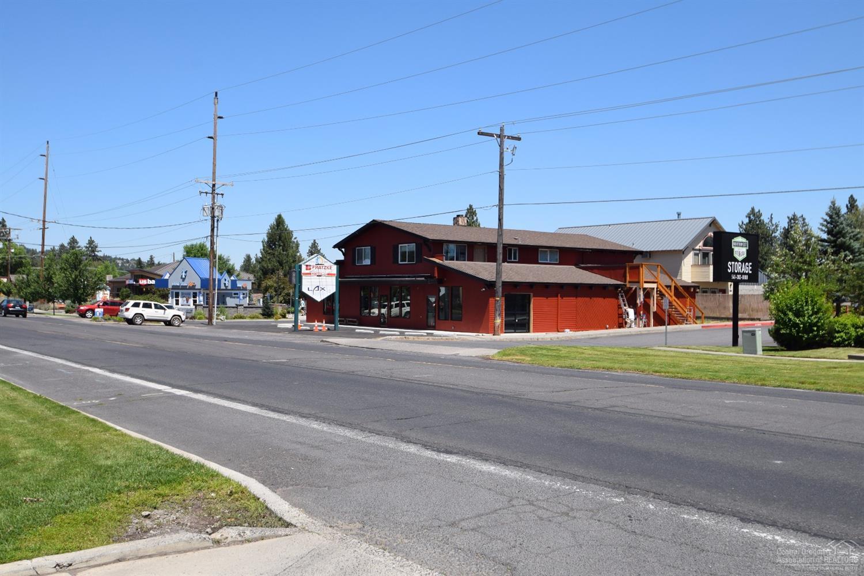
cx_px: 432
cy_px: 288
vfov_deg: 36.9
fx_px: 864
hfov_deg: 53.1
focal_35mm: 36
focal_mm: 24
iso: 200
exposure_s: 1/320
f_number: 9
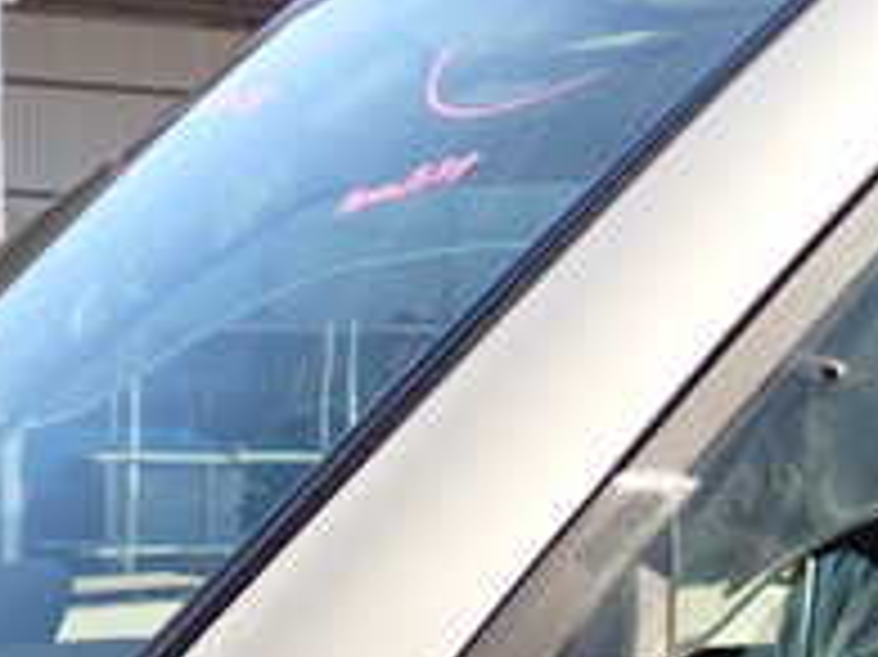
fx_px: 2814
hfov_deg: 16.6
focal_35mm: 111
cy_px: 684
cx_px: 1180
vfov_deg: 13.1
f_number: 3.5
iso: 100
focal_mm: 6.37
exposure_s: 1/250
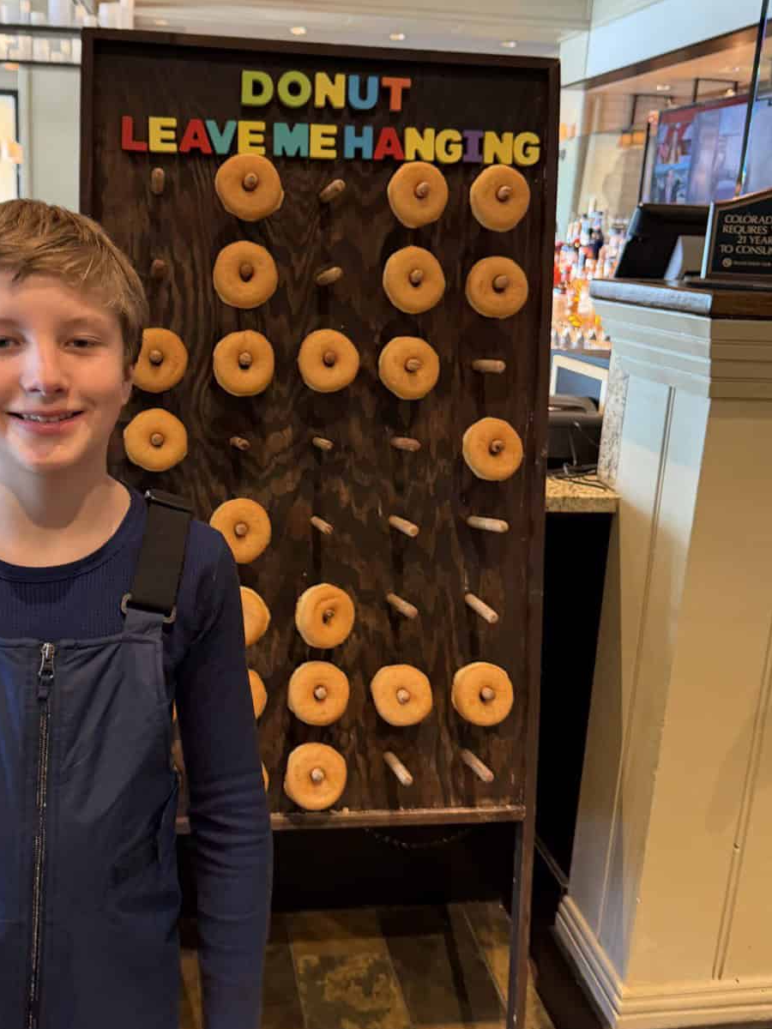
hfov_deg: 43.7
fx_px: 952
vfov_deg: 56.7
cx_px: 273
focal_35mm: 32
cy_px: 452
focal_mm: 6.8
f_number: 1.8
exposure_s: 1/60
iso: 320
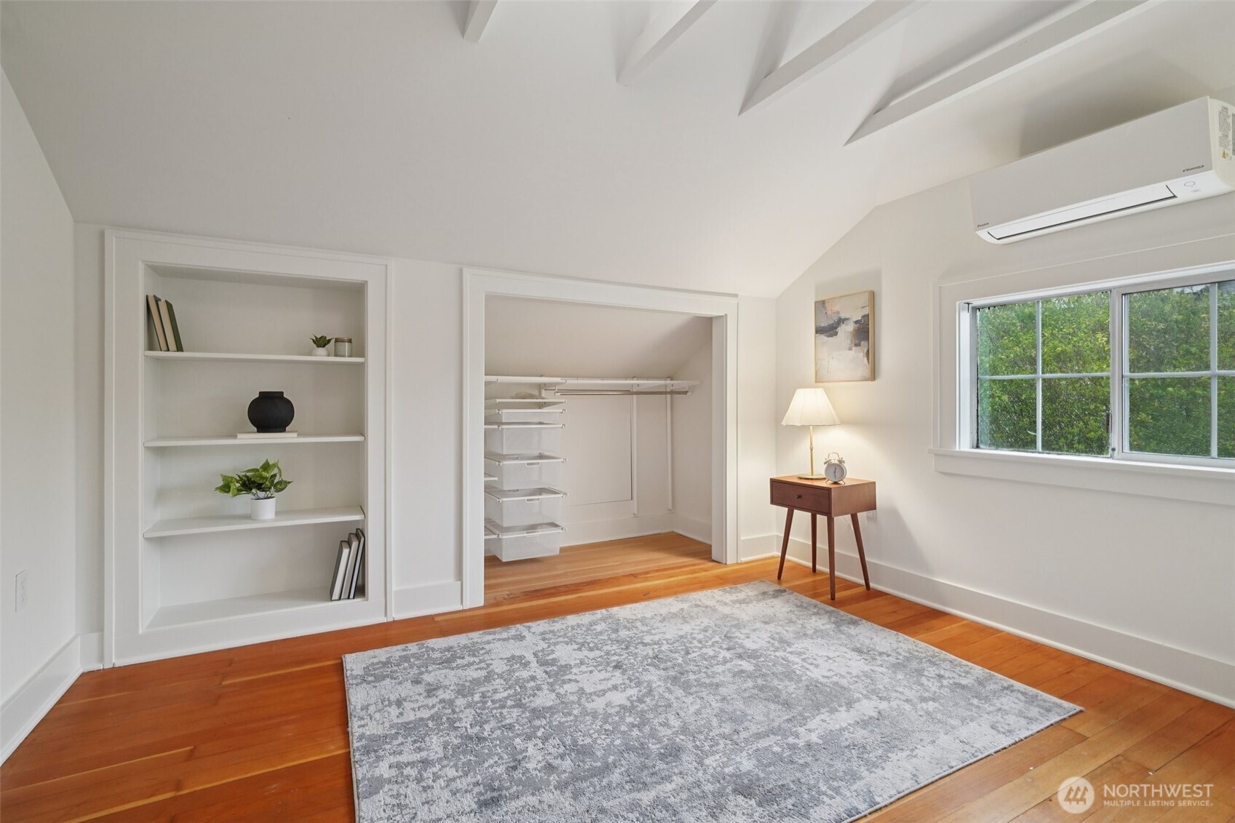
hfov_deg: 96.7
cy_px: 412
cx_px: 618
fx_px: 549
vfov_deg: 73.7
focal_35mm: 16
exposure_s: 1/13
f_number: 8
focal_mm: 16
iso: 1600
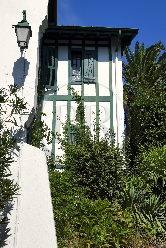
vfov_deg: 48.5
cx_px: 83
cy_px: 124
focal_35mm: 40
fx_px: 277
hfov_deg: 33.4
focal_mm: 40
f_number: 16
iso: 200
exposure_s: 1/250
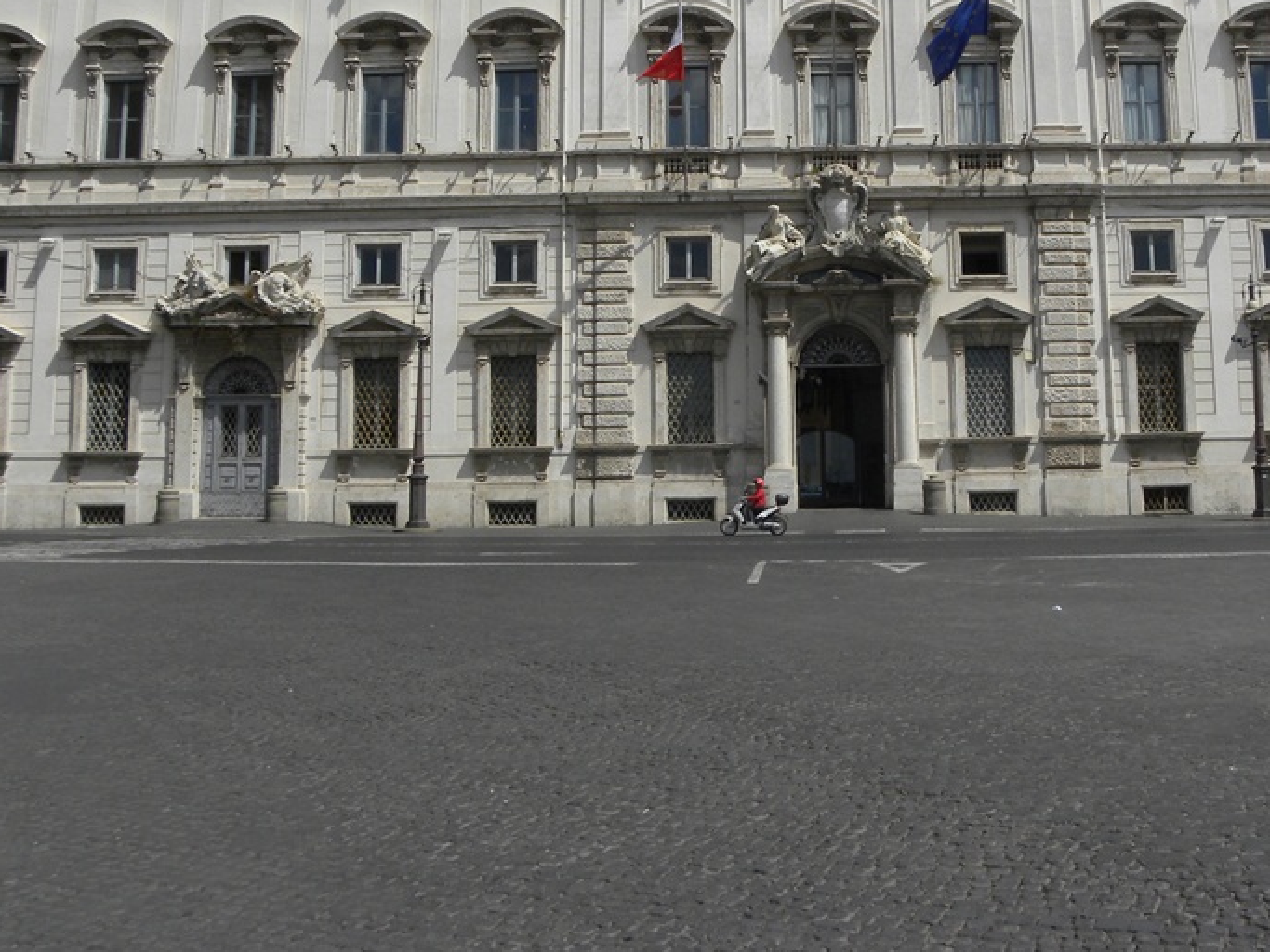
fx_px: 1431
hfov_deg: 47.4
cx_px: 794
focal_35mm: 39
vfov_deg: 36.0
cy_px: 247
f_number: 7.1
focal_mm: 4.6
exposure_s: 1/390
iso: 64
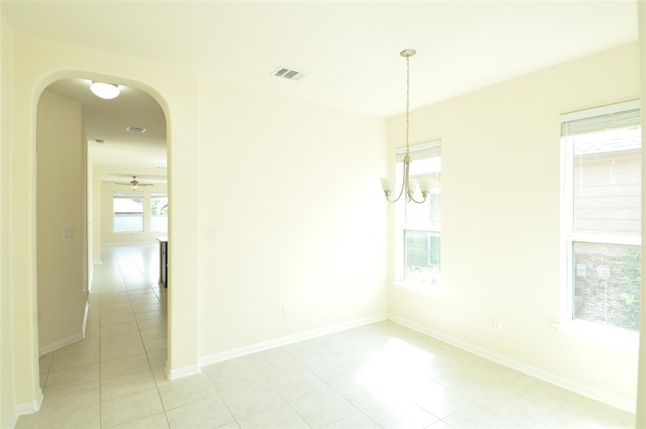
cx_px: 323
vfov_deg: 67.2
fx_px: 323
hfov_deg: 90.1
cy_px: 214
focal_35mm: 18
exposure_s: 1/200
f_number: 7.1
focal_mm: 12
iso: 2000
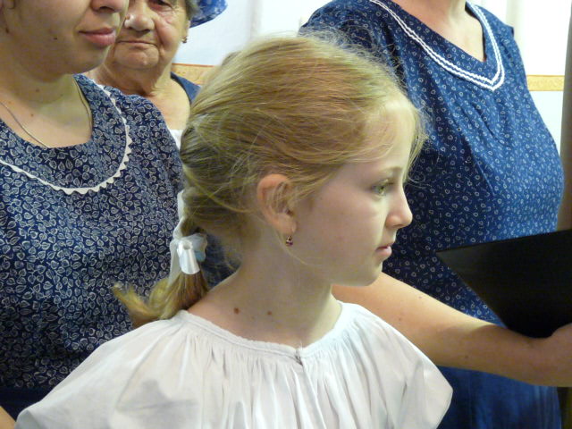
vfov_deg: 18.7
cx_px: 286
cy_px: 214
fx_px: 1305
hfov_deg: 24.7
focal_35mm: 79
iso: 400
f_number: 3
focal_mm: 8
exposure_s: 1/8
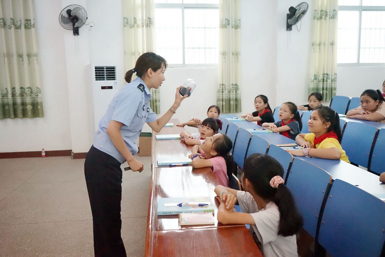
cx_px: 192
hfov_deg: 60.3
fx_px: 332
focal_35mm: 31
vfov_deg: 42.3
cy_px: 128
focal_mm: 31
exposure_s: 1/320
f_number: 5
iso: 12800
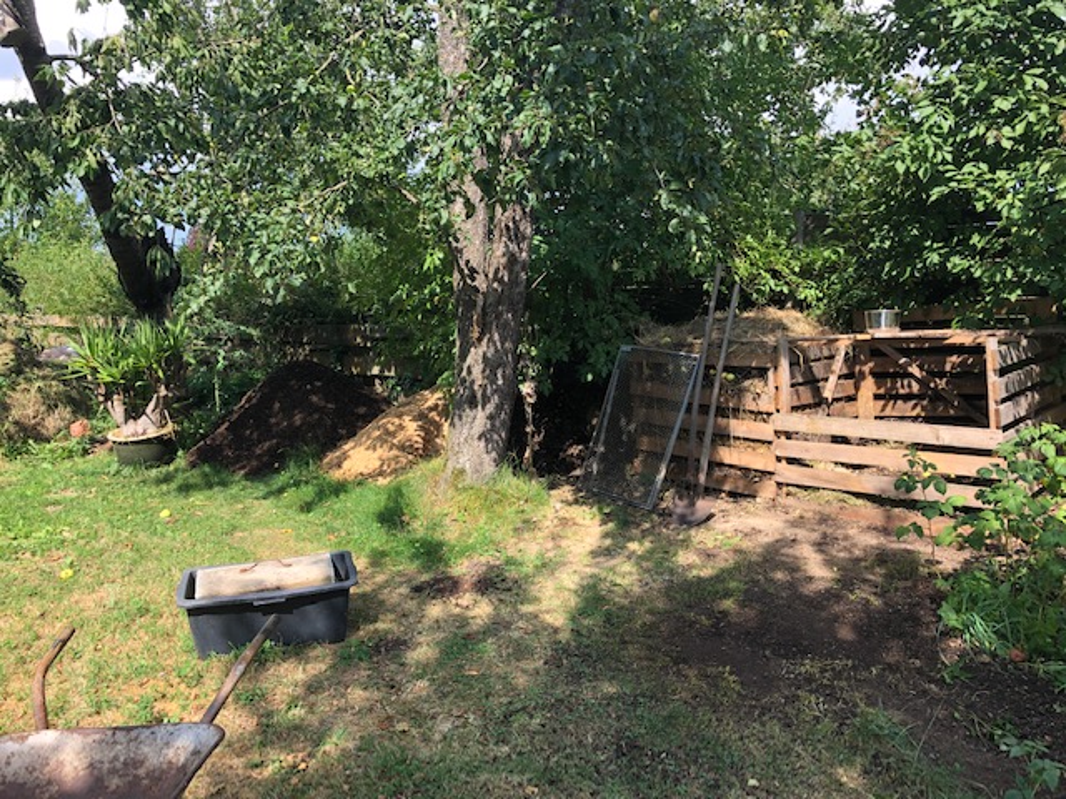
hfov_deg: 63.4
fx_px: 862
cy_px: 400
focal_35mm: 28
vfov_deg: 49.7
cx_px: 533
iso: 20
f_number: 1.8
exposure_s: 1/500
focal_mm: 3.99
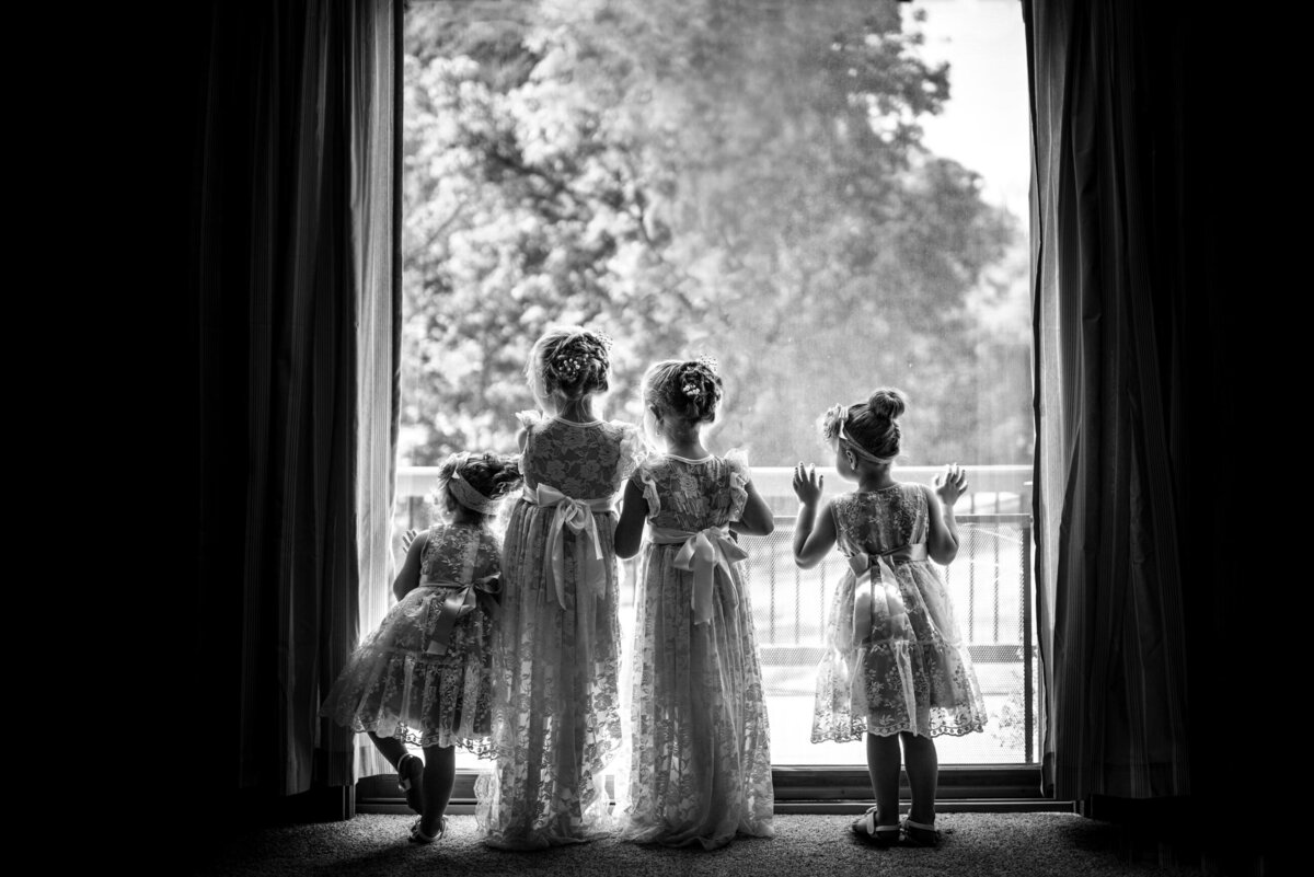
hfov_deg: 54.4
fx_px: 1278
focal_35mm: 35
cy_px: 438
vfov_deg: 37.9
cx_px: 657
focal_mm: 35
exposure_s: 1/800
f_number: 1.8
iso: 320
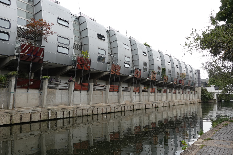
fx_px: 207
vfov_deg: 41.1
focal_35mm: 32
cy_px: 78
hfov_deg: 58.7
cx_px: 116
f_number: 5.6
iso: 250
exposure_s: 1/320
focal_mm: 11.56
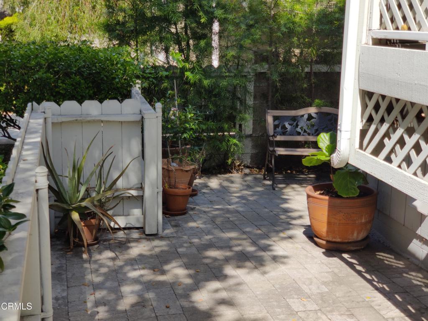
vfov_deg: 22.3
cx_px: 214
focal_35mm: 66
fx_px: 816
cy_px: 160
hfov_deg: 29.4
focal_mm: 6.22
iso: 100
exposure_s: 1/779
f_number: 2.2
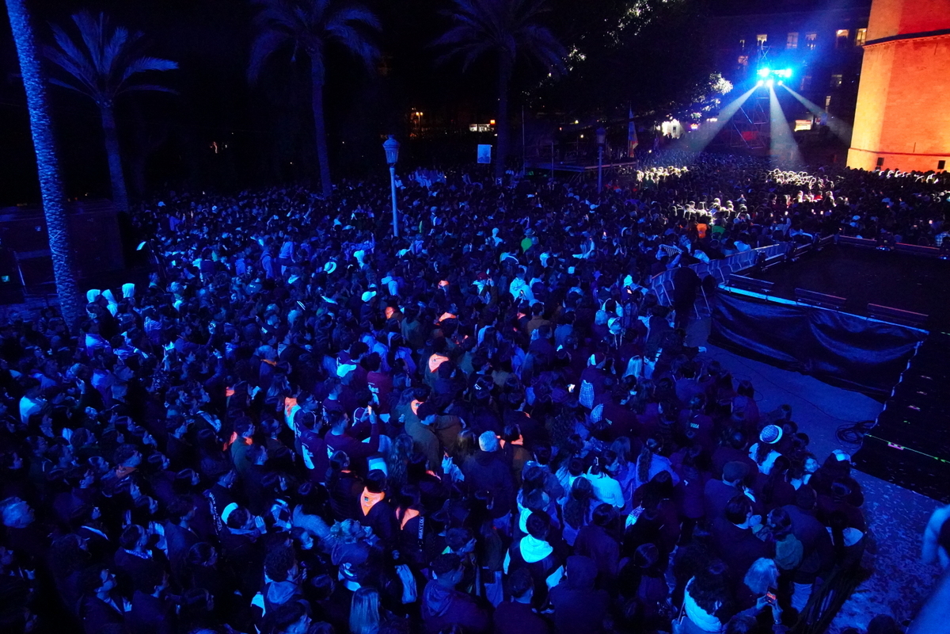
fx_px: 633
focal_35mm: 24
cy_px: 317
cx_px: 475
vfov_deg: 53.1
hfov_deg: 73.7
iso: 16000
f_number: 2.8
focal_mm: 16
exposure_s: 1/500
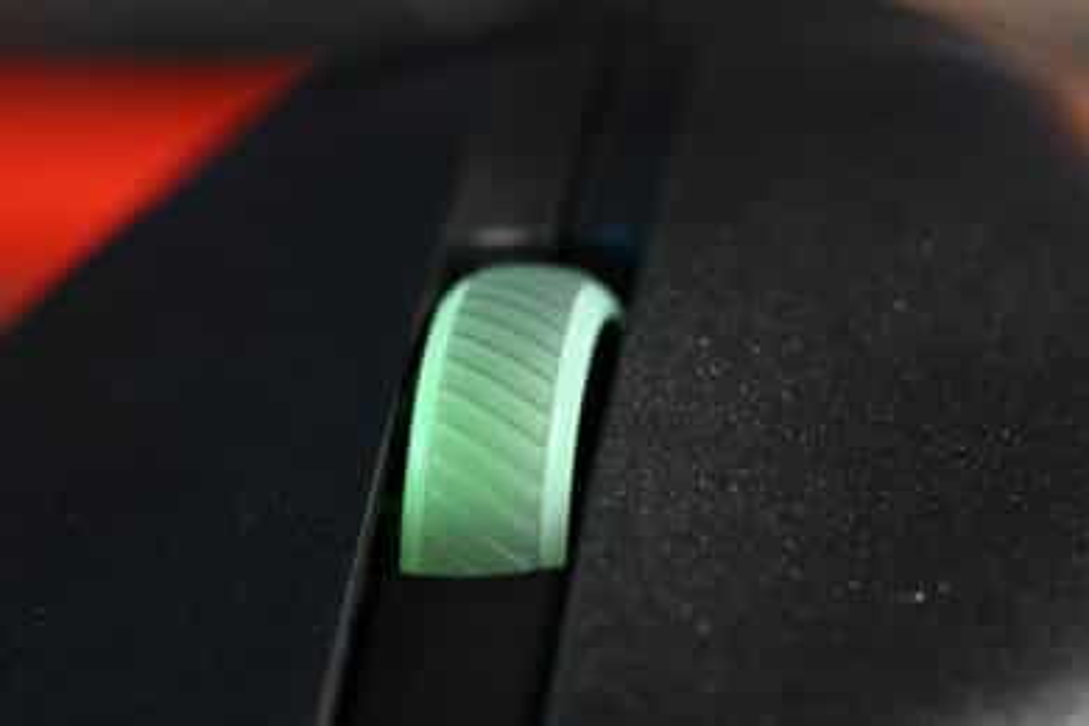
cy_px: 363
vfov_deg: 13.0
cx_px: 544
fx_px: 3176
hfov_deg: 19.5
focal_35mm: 105
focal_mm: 105
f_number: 13
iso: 5000
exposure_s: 1/125
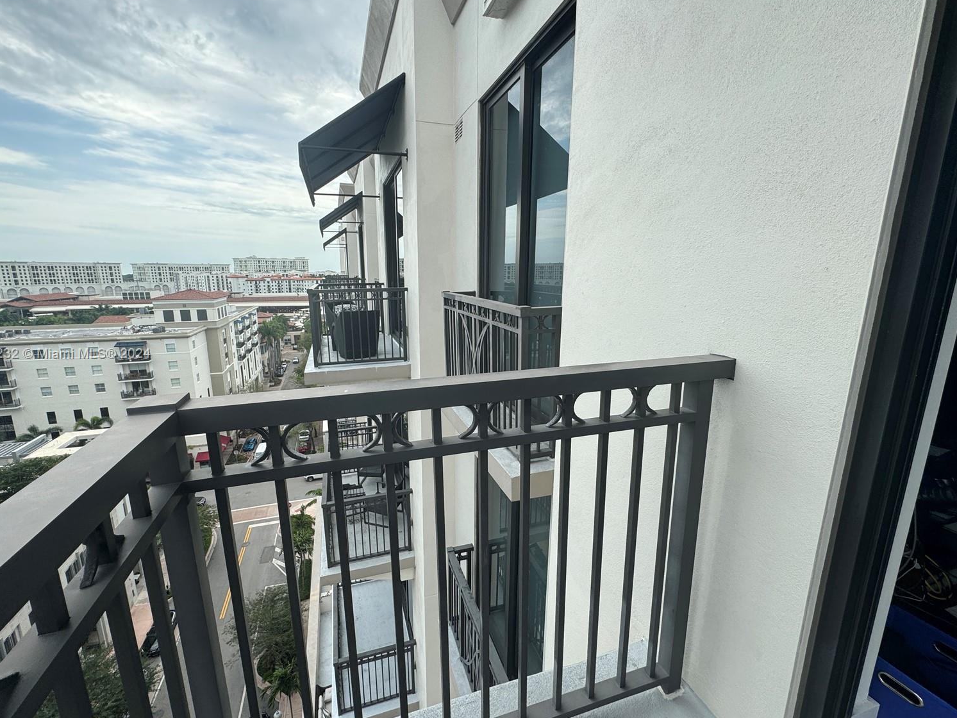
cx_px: 458
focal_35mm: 15
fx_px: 415
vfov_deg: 81.8
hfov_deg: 98.1
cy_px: 355
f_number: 2.2
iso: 50
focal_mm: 2.22
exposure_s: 1/879
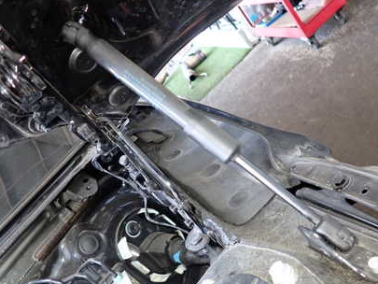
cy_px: 134
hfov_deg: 50.1
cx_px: 189
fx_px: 404
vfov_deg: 38.7
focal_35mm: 37
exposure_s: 1/30
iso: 250
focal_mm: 4.5
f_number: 2
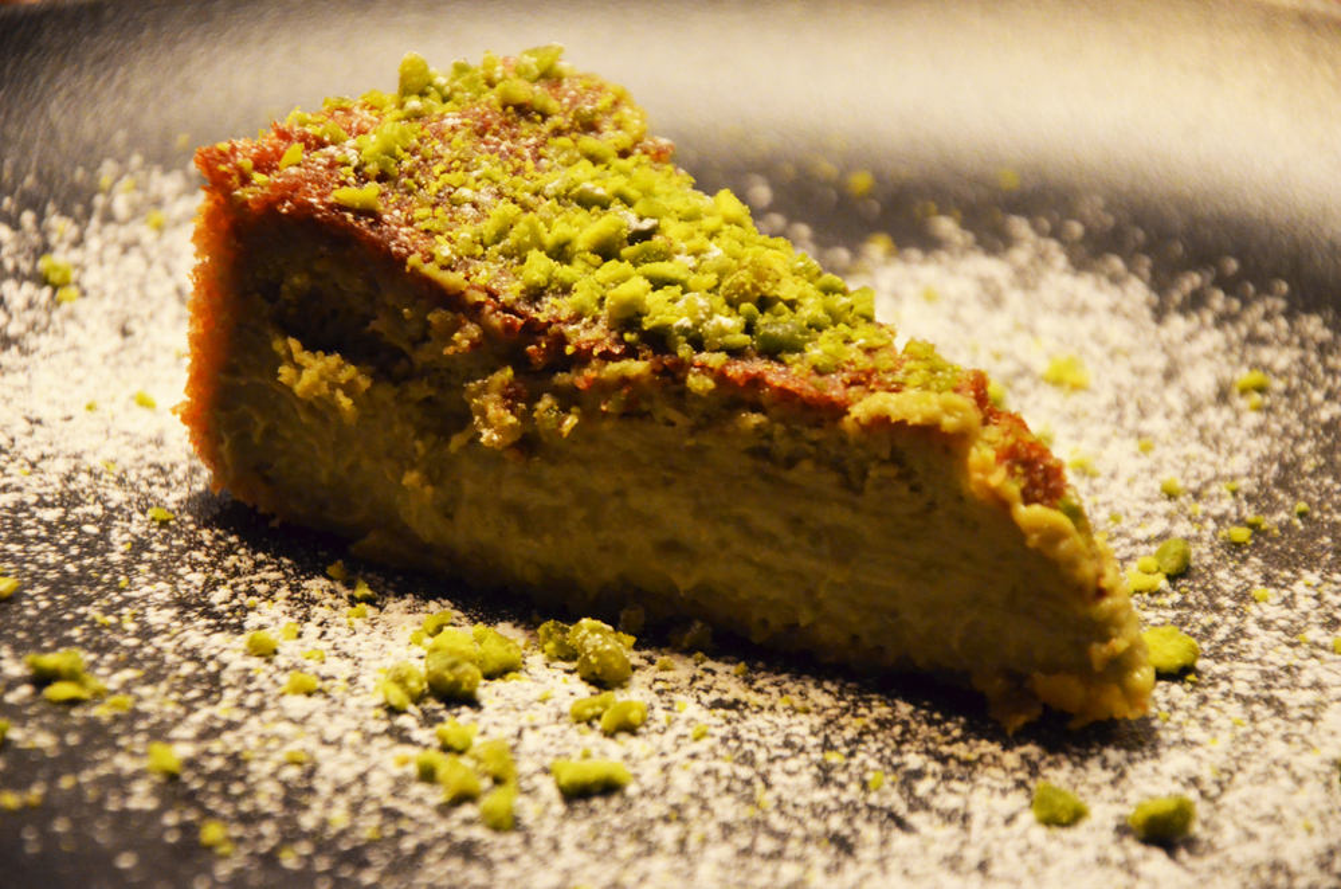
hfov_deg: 13.1
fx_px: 5856
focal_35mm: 158
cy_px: 444
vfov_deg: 8.7
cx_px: 670
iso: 3200
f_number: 5.6
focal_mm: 105
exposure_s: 1/15
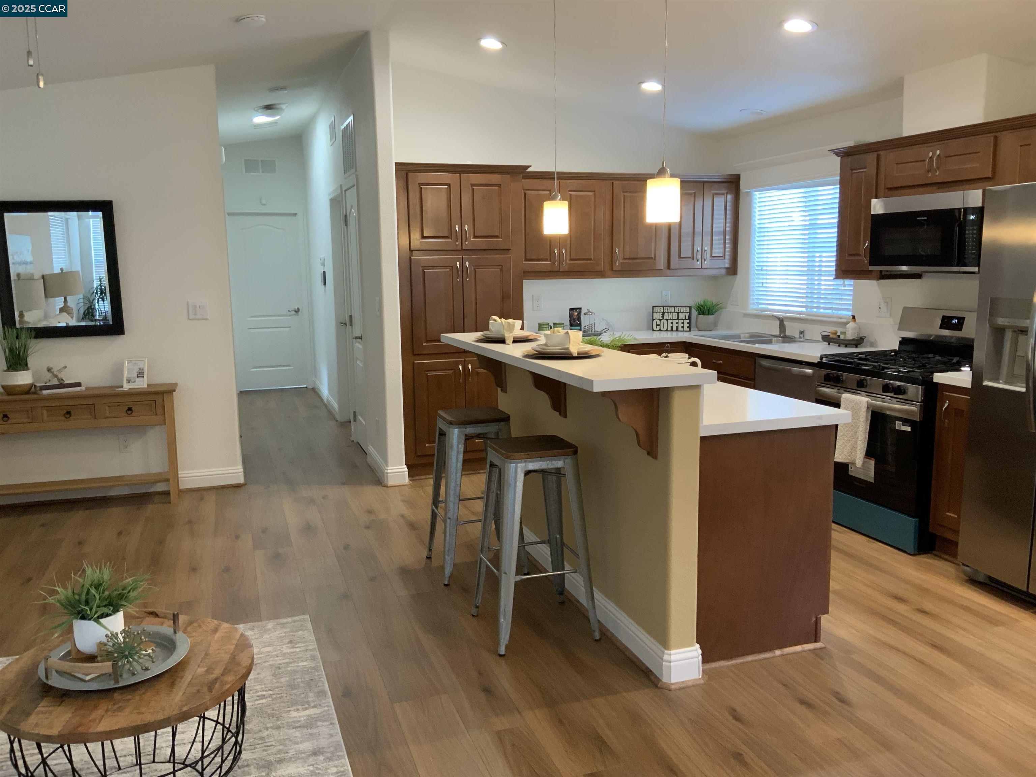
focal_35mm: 29
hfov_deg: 61.7
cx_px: 518
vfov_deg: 48.2
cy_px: 388
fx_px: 868
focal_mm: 3
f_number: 1.8
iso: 160
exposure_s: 1/60
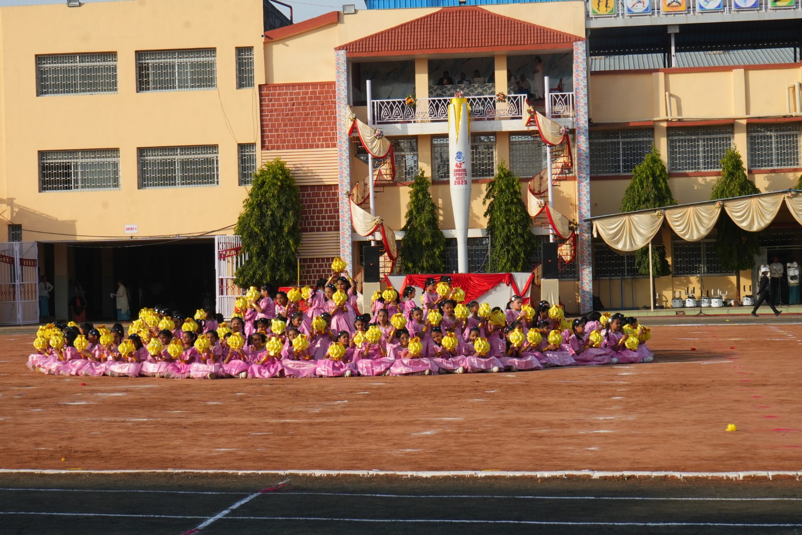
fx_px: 1938
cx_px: 401
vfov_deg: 15.7
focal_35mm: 87
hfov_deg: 23.4
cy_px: 268
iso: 200
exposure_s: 1/160
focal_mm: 58
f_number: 13
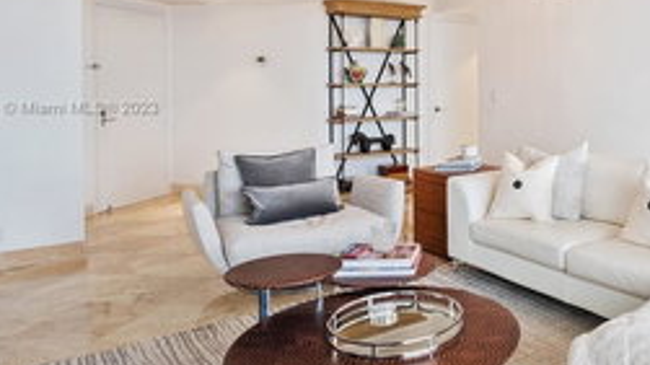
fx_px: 517
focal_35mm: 30
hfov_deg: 58.7
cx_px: 531
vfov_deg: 38.3
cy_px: 109
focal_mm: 10
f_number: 8
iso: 200
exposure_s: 1/20
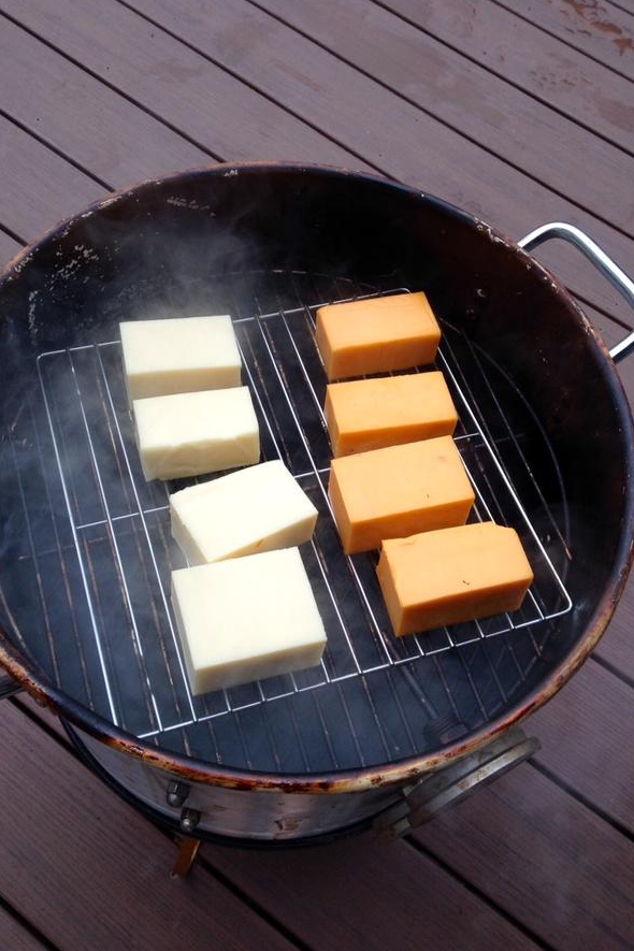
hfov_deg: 35.9
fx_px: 977
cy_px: 471
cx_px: 321
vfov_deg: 51.9
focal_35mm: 37
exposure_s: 1/188
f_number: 2.4
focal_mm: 4.28
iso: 50
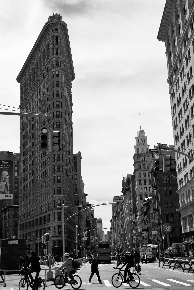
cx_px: 97
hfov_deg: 27.0
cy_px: 145
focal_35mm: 50
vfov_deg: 39.6
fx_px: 404
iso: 500
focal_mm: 50
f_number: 16
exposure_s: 1/250
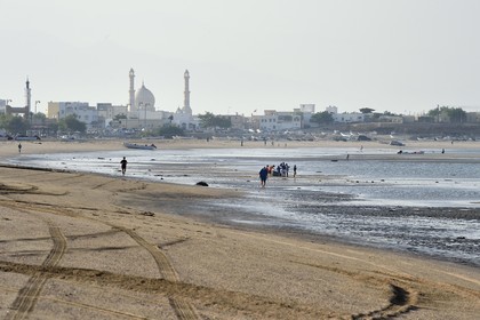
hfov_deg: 10.3
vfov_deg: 6.9
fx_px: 2666
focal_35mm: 200
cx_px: 240
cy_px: 160
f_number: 11
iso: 200
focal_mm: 200
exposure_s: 1/320
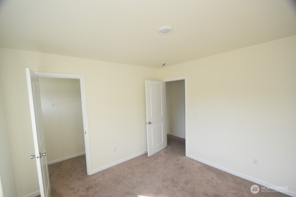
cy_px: 98
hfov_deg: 100.4
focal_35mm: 15
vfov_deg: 77.3
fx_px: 123
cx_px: 148
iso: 800
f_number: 5
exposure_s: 1/200
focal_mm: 10
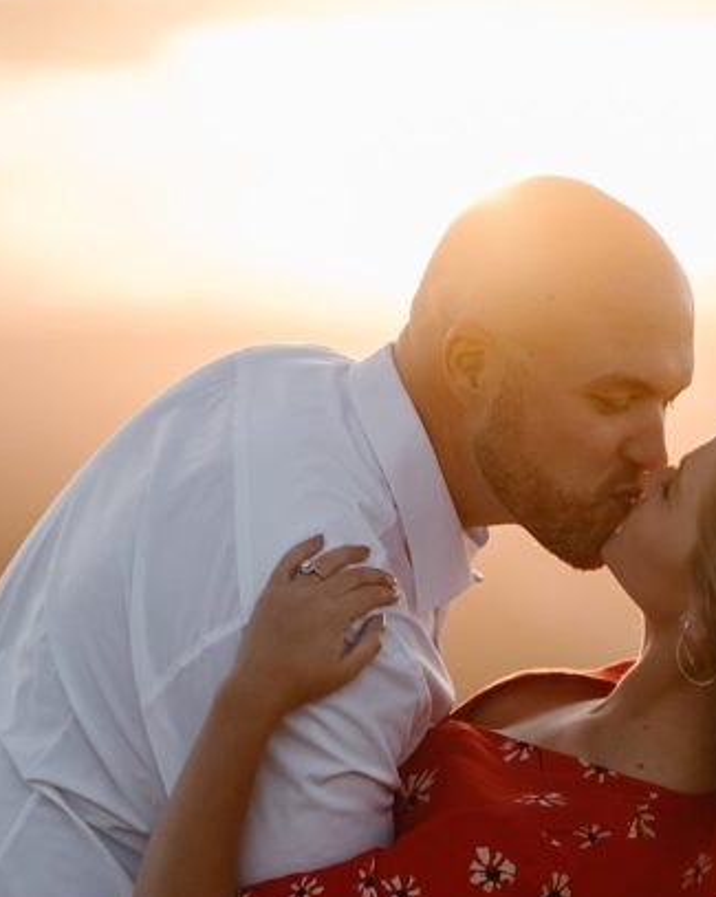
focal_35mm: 201
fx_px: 5330
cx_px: 498
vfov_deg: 9.6
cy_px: 752
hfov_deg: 7.7
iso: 200
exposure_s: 1/1000
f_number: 1.8
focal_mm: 85
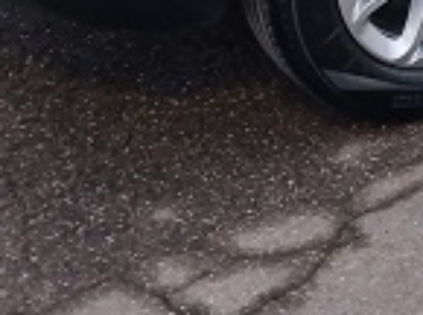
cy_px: -327
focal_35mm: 112
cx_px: 592
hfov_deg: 16.4
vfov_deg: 11.7
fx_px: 1365
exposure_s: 1/25
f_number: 1.8
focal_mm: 3.98
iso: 250
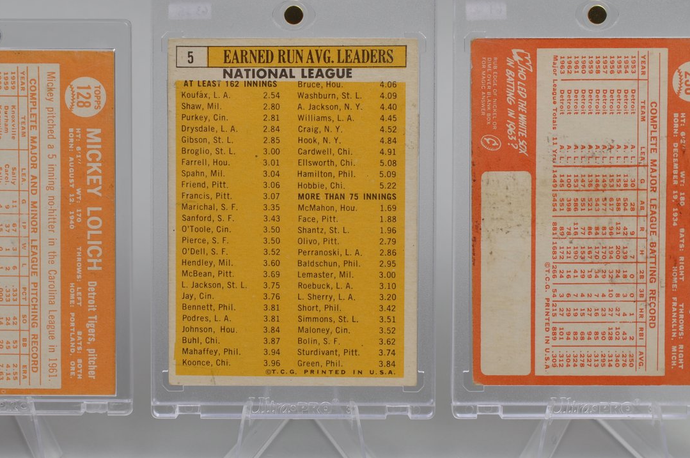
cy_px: 215
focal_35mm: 95
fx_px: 1819
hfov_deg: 21.5
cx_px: 307
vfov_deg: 14.4
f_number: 4.5
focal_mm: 40
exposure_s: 1/100
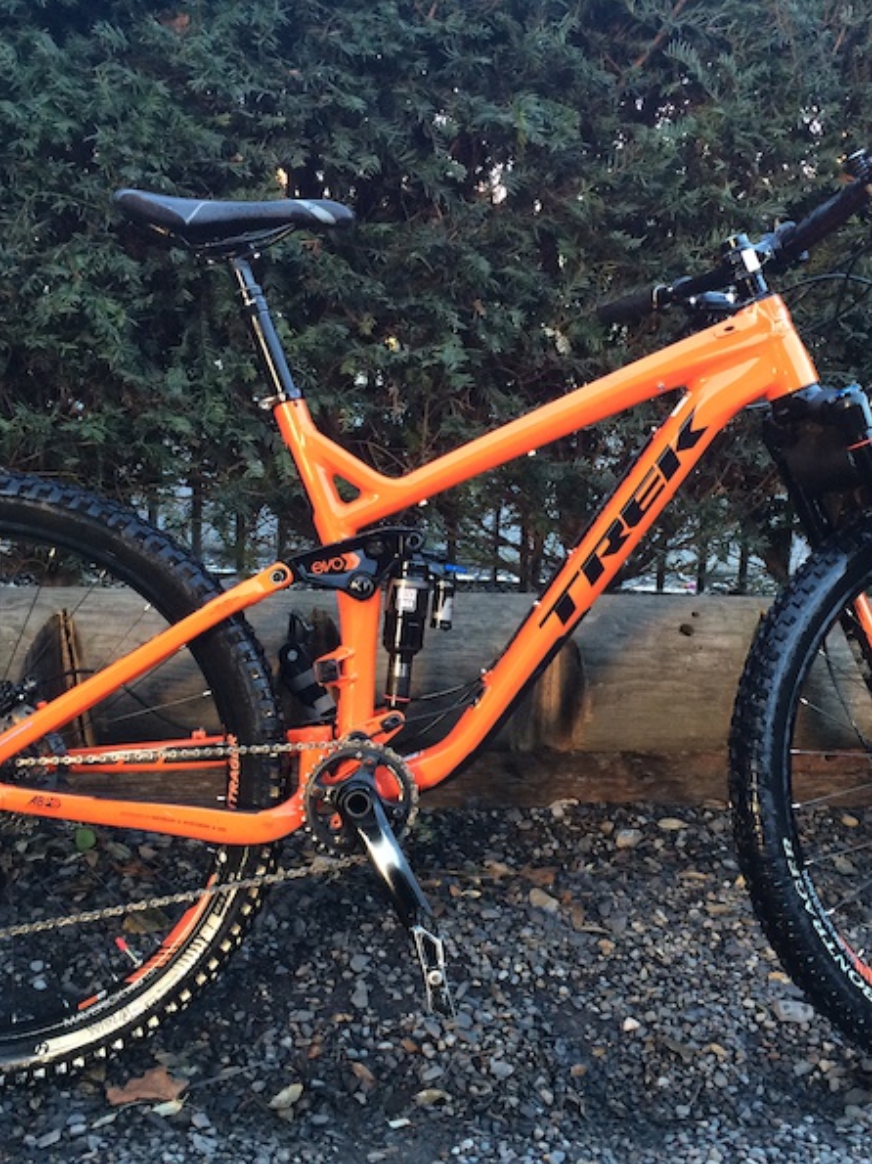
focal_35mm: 39
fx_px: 1310
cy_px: 581
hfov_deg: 36.8
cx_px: 465
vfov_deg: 47.9
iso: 64
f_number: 2.2
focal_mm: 4.15
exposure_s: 1/30
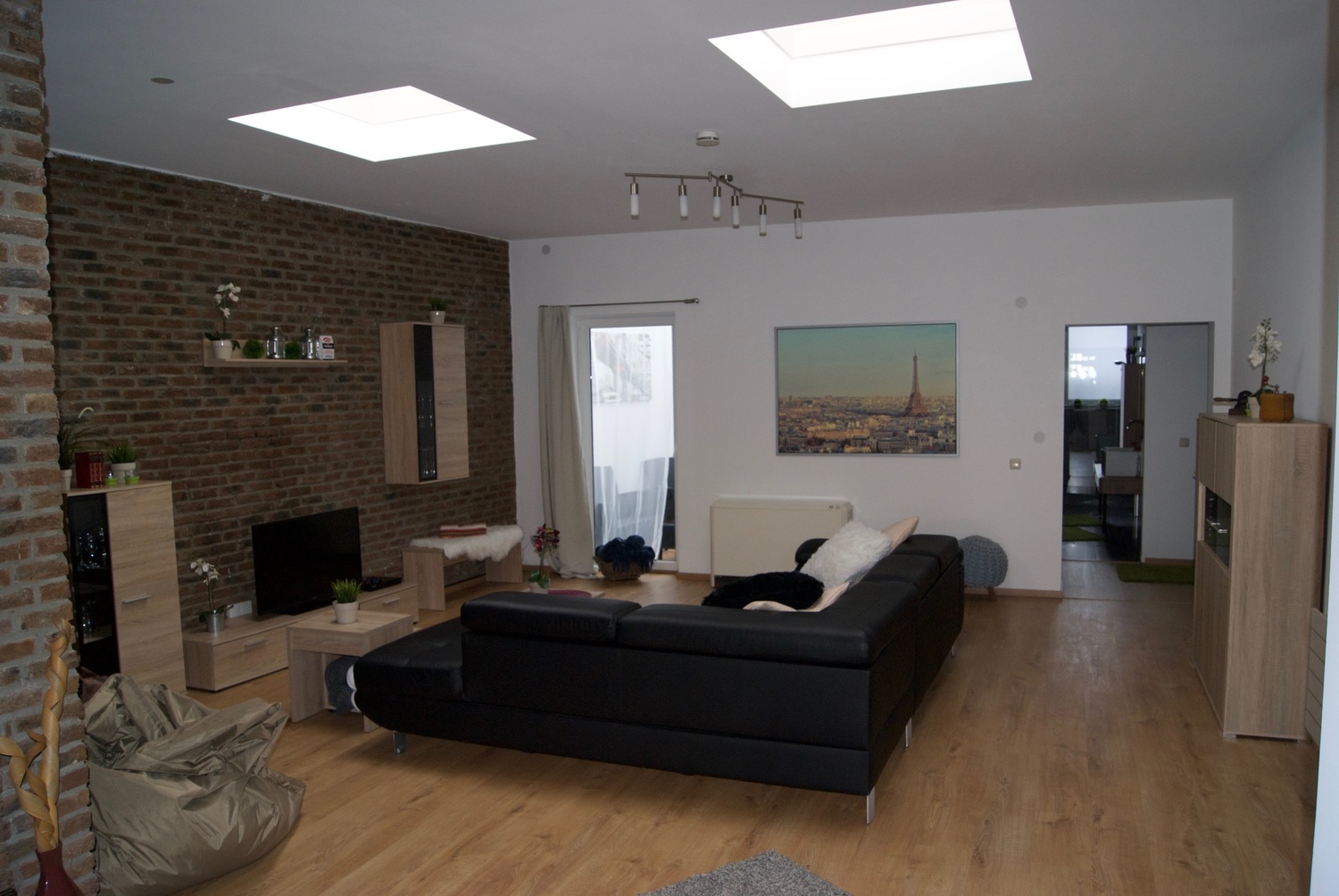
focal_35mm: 27
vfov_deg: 48.0
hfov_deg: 67.3
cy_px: 448
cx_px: 670
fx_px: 1005
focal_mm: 18
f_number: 5.6
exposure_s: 1/60
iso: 400
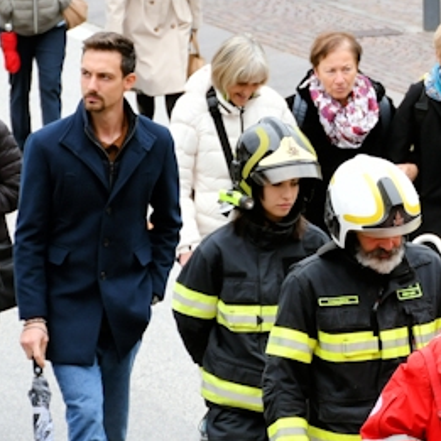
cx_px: 669
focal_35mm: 273
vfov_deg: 6.4
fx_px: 3935
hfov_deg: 6.3
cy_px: 222
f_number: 5.6
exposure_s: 1/250
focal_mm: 70
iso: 360
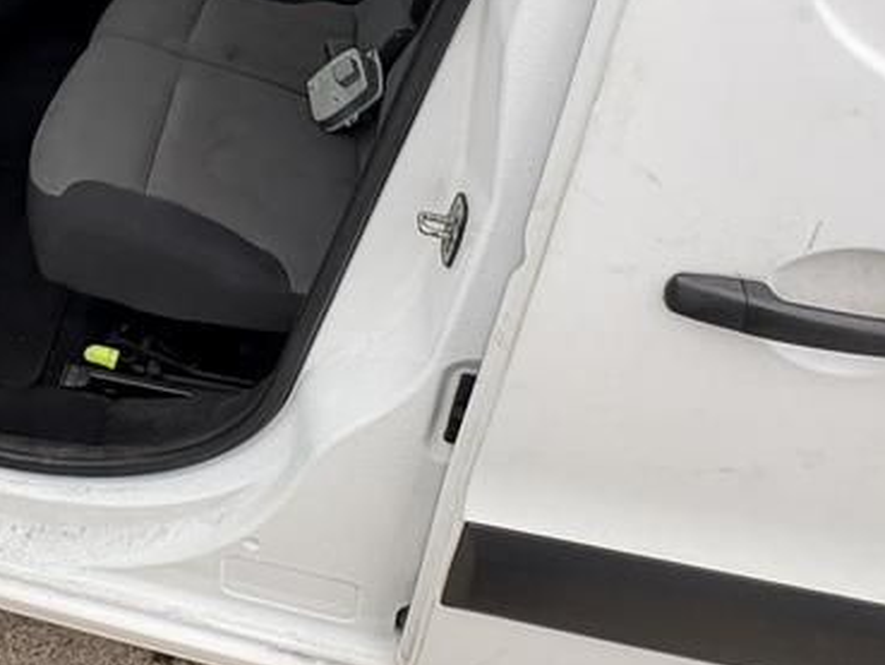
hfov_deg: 50.8
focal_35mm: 34
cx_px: 182
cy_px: -53
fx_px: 870
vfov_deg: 36.0
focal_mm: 2.22
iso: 64
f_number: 2.2
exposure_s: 1/248
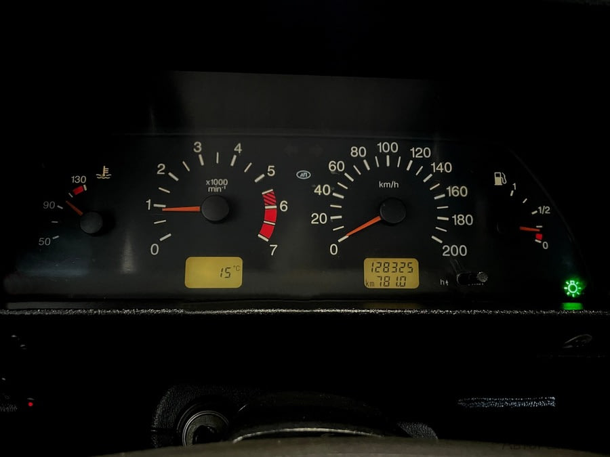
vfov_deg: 53.1
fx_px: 458
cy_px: 228
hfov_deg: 67.3
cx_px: 305
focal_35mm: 26
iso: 2000
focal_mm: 4.2
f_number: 1.6
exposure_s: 1/17
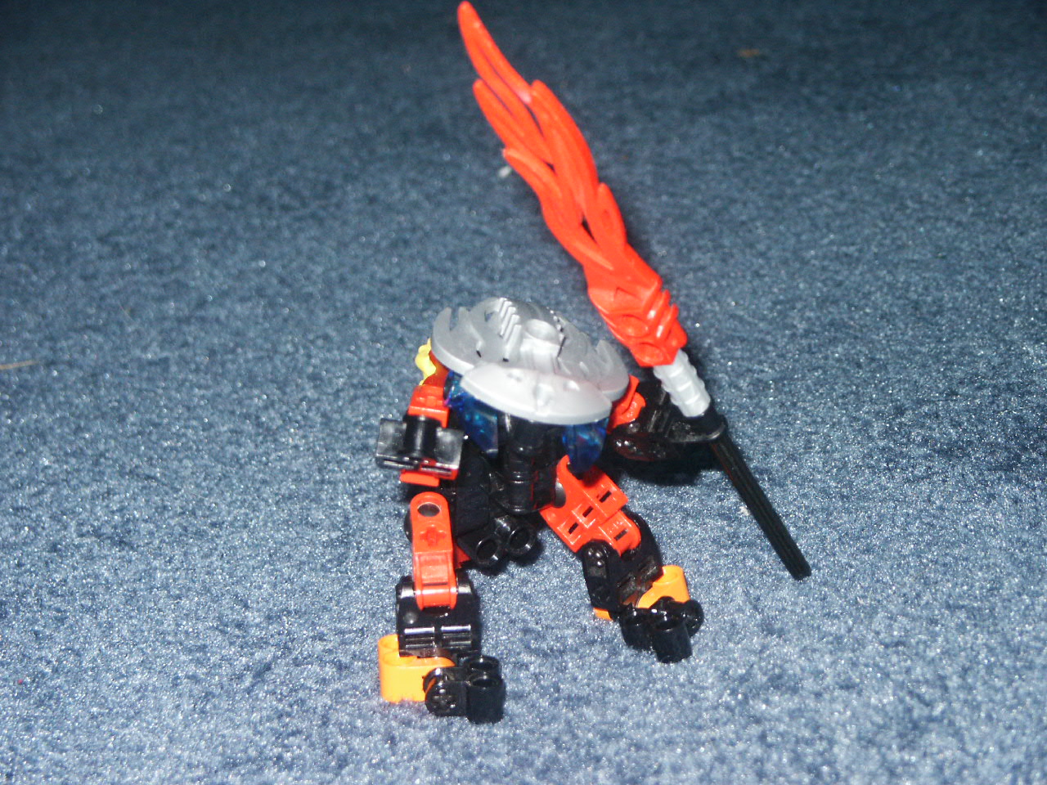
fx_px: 2783
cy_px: 392
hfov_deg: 21.3
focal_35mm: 92
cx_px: 524
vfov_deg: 16.1
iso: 200
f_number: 3.6
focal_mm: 18.28
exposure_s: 1/90
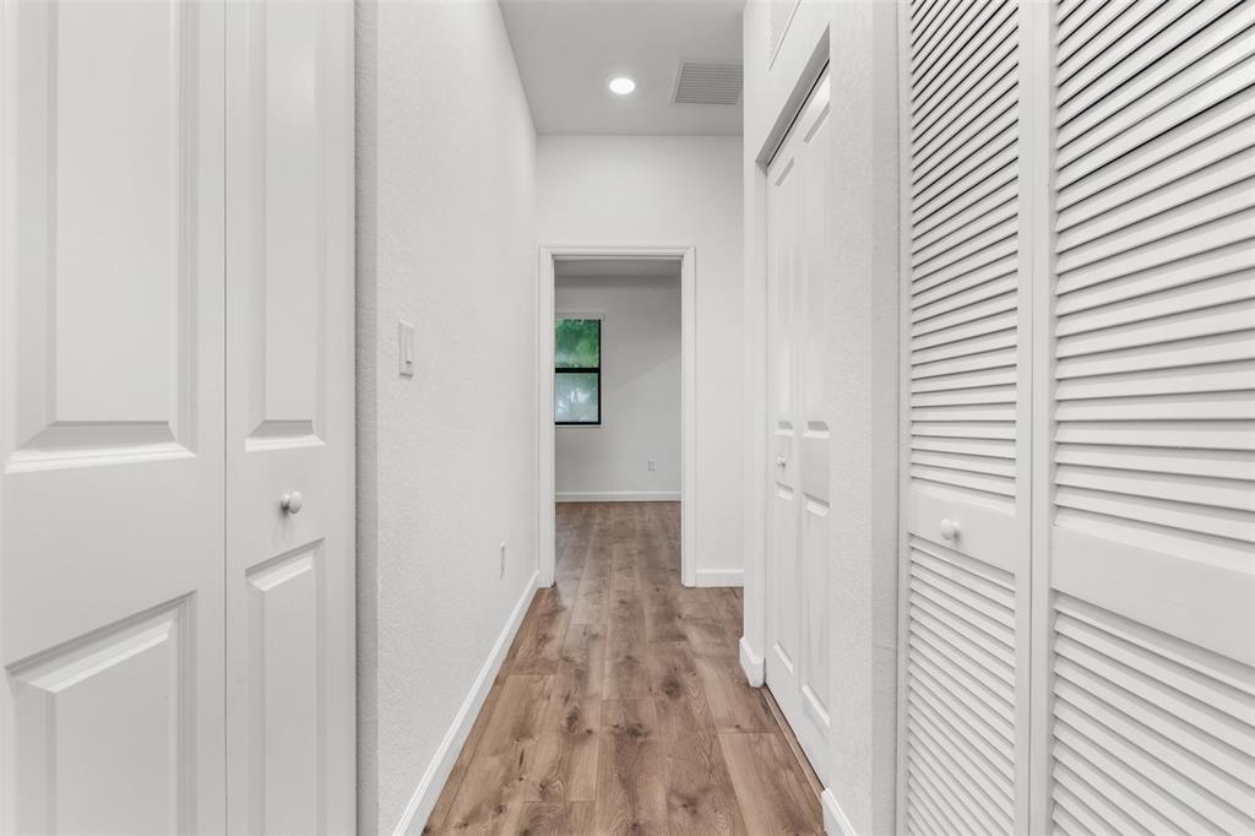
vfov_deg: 73.7
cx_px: 628
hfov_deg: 96.8
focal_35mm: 16
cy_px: 418
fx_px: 558
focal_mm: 16
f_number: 9
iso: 250
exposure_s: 1.3
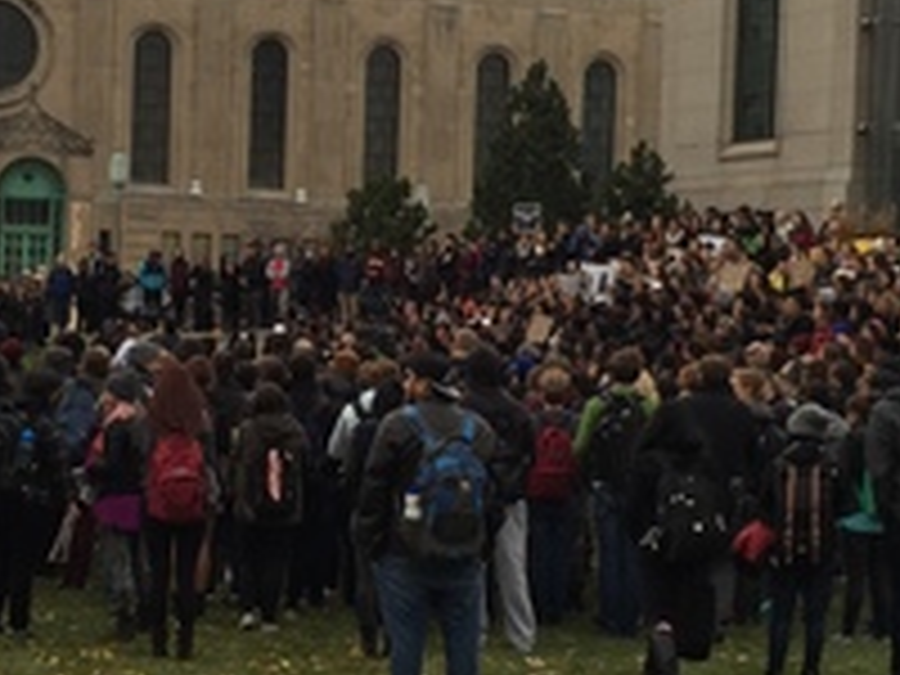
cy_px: 369
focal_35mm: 93
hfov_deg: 21.0
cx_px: 302
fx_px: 2418
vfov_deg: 15.9
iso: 32
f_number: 2.2
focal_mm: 4.15
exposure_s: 1/138
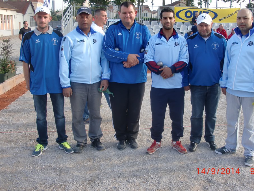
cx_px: 144
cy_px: 84
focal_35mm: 41
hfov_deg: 45.7
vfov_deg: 35.1
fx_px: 301
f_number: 2.8
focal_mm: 6.3
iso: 64
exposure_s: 1/200
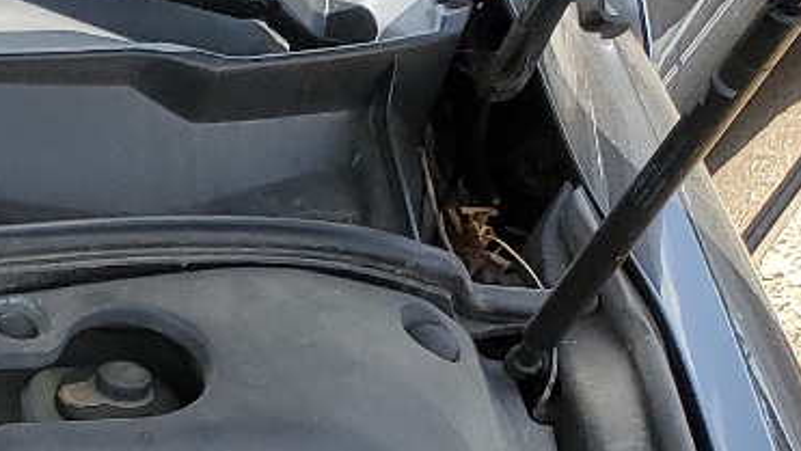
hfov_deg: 14.5
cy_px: 1211
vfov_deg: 8.7
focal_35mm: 122
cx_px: -805
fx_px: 2592
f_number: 1.5
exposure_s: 1/833
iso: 50
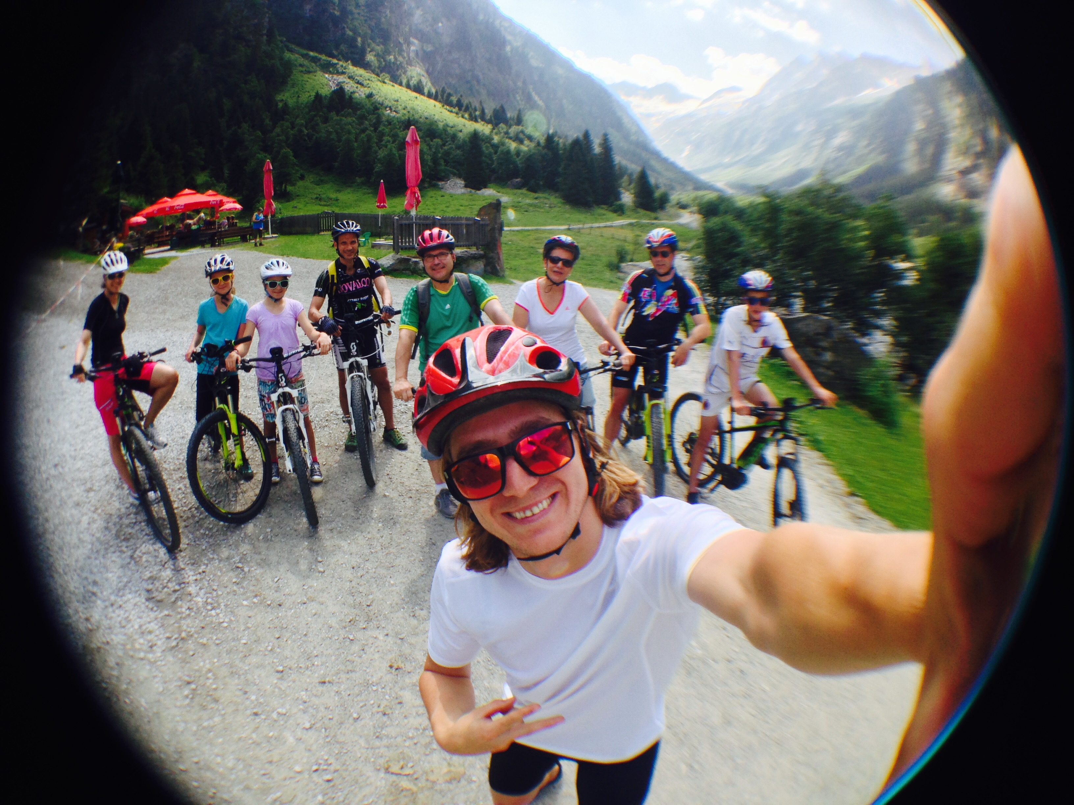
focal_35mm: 33
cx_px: 537
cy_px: 402
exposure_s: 1/433
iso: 50
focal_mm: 4.12
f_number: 2.4
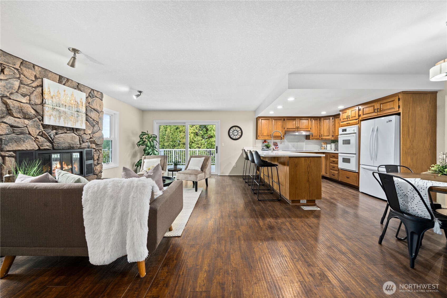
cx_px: 224
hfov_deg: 112.6
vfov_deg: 90.0
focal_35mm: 12
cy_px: 149
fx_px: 149
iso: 1000
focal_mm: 12
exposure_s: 1/6
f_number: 6.7
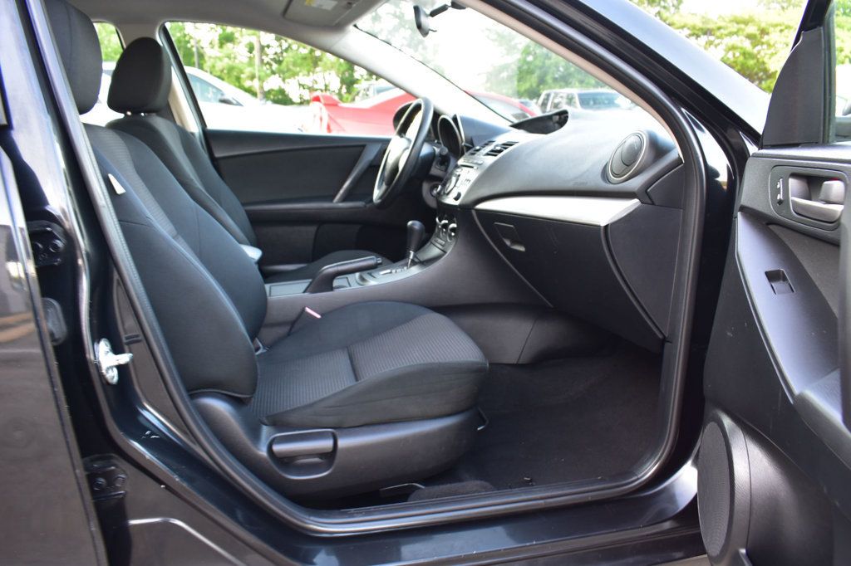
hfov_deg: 67.4
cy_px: 283
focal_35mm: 27
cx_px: 426
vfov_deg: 47.9
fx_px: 638
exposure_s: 1/15
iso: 400
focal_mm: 18
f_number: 6.3
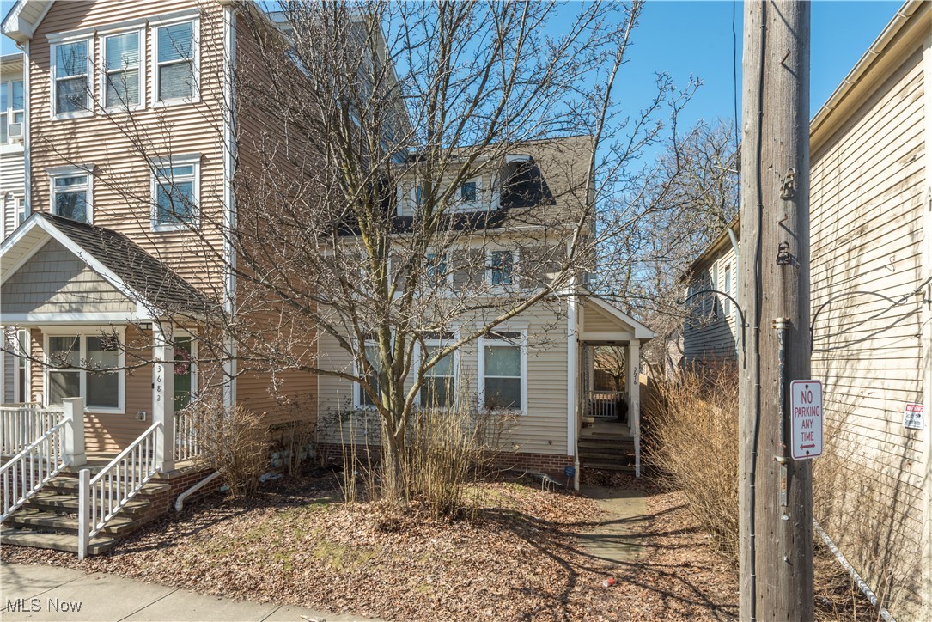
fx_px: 518
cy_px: 311
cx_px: 466
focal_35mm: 20
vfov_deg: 62.0
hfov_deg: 84.0
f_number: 9
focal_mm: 20
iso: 200
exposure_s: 1/160
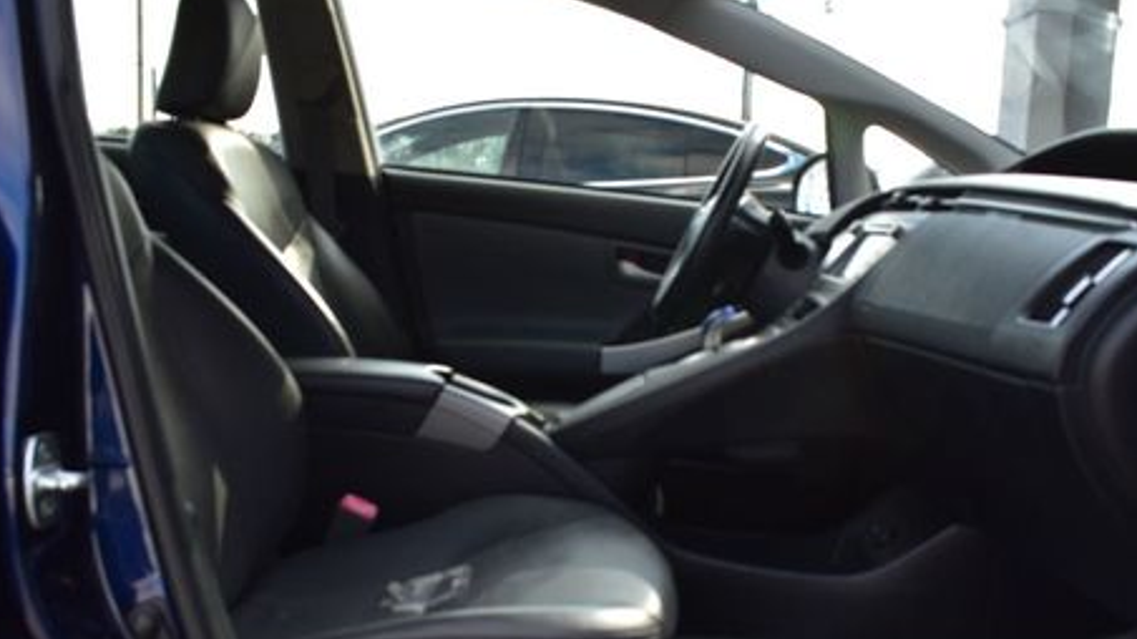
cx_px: 604
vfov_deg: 29.3
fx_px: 1206
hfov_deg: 50.5
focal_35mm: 40
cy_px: 470
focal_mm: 18
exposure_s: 1/160
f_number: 9
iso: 400
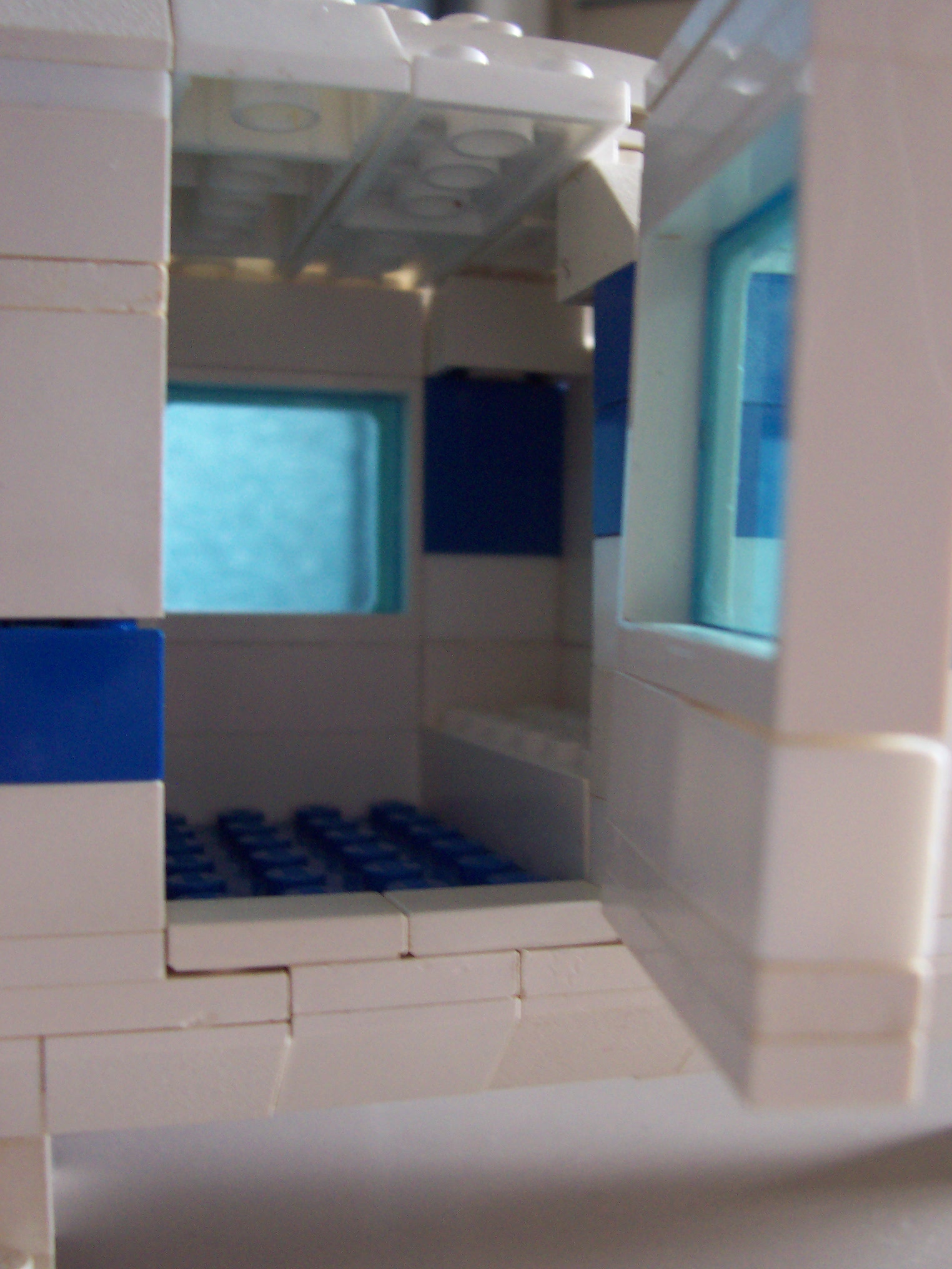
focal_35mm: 37
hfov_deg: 38.7
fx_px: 1357
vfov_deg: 50.1
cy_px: 634
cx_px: 476
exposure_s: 1/15
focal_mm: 5.6
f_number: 2.8
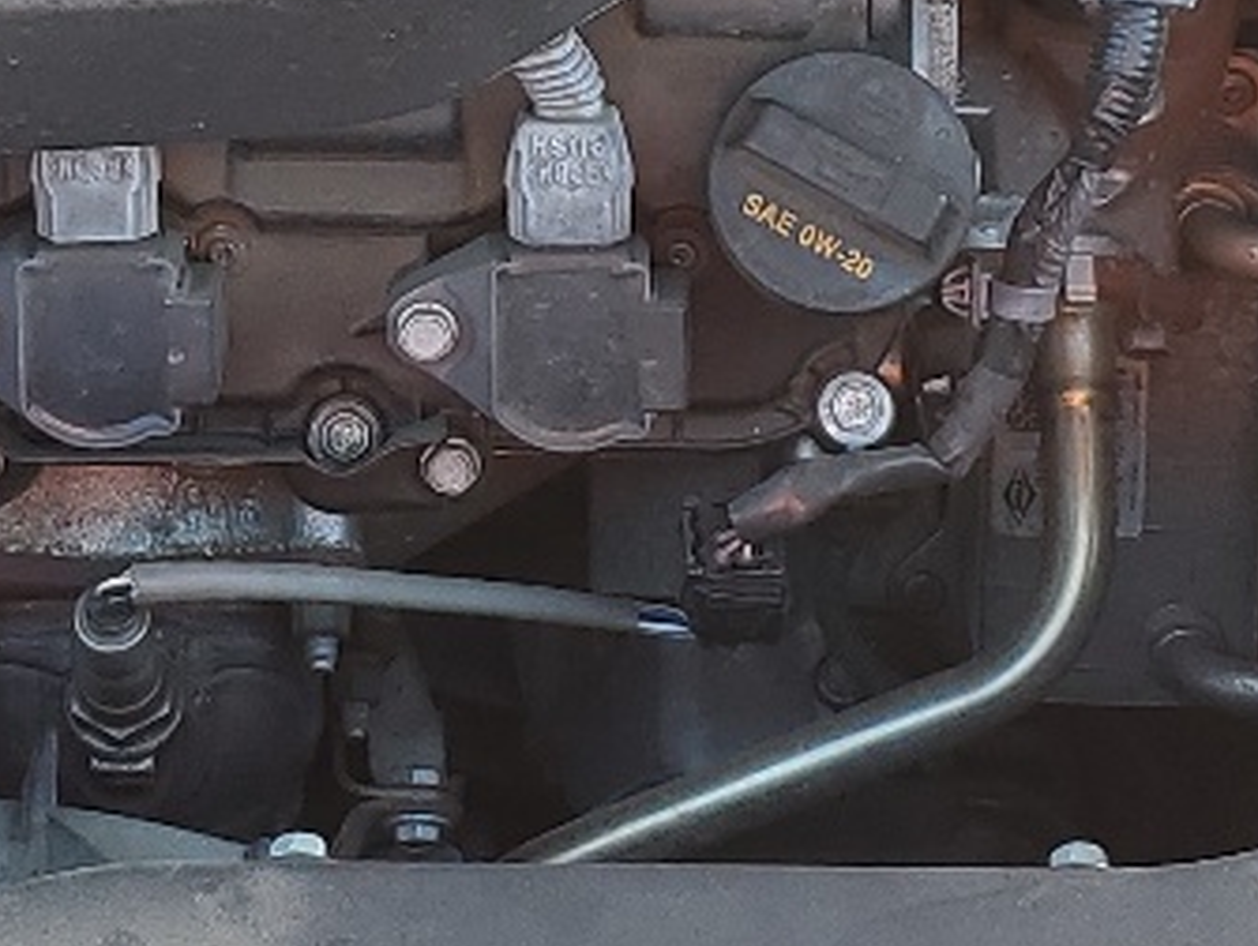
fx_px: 4511
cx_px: 428
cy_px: -45
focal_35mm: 124
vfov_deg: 11.8
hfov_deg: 15.8
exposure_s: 1/185
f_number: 1.5
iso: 50
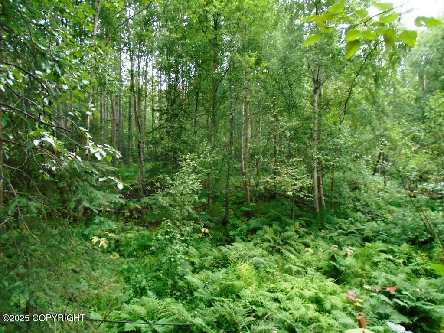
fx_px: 333
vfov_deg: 53.1
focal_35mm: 26
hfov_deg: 67.3
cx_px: 222
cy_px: 166
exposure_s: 1/30
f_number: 3.2
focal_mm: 4.6
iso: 250
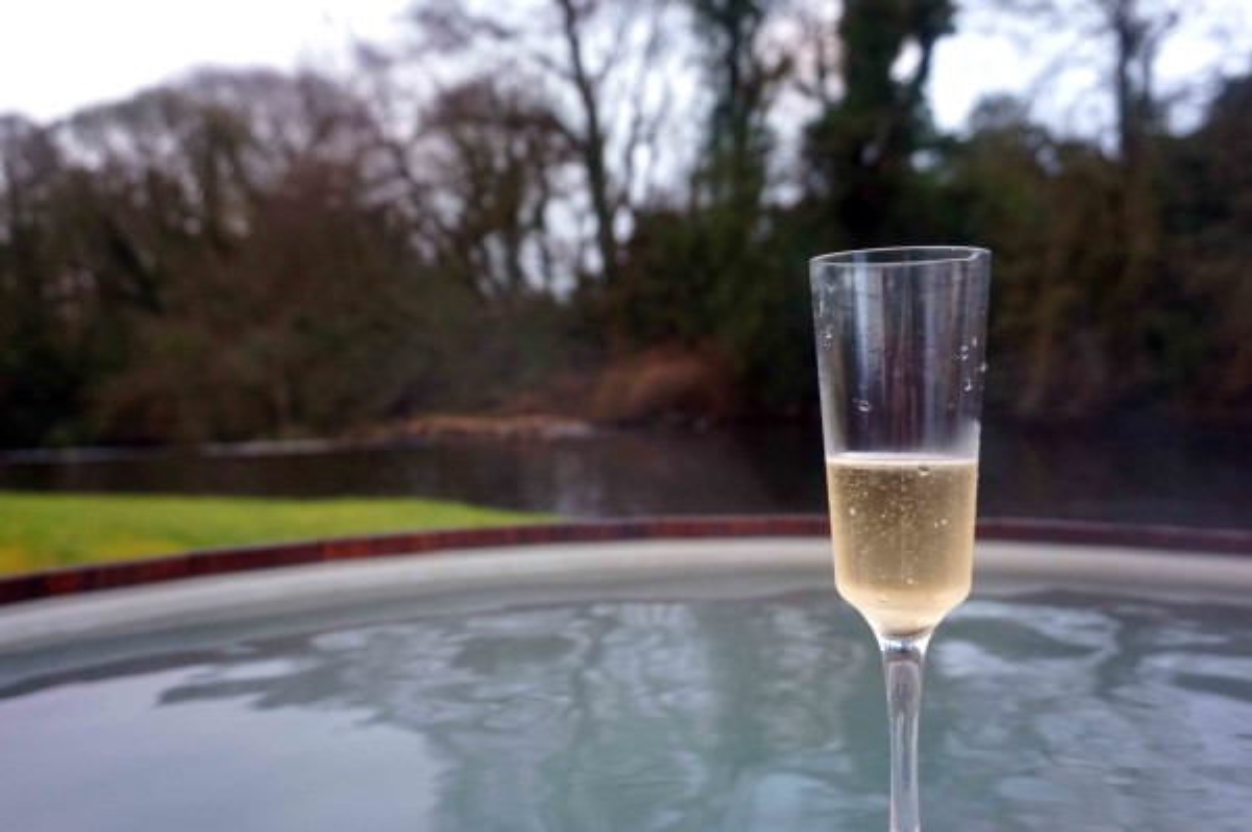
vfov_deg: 43.5
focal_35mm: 30
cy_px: 416
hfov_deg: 62.0
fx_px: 1042
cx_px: 626
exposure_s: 1/60
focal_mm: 20
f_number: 4
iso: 500
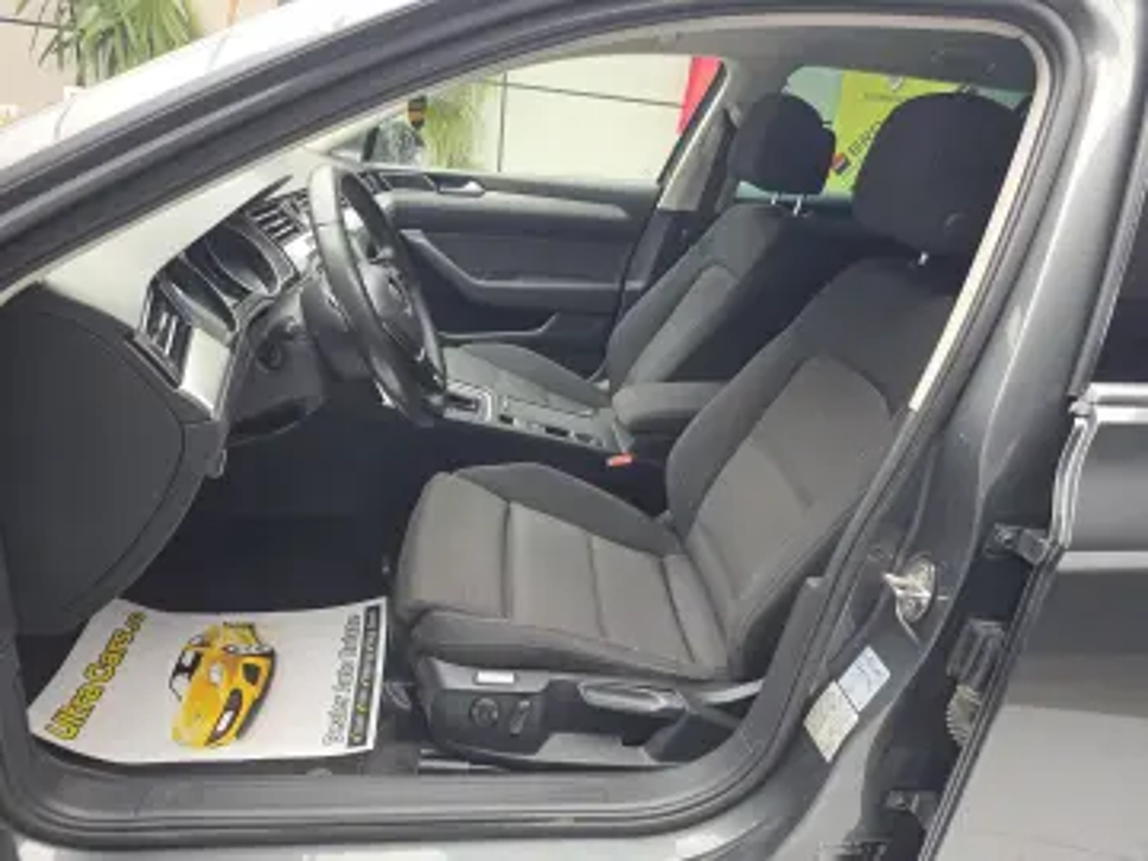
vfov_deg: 58.9
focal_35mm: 23
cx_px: 574
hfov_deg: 73.9
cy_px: 430
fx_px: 763
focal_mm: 6.25
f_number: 1.7
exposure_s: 1/100
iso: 100
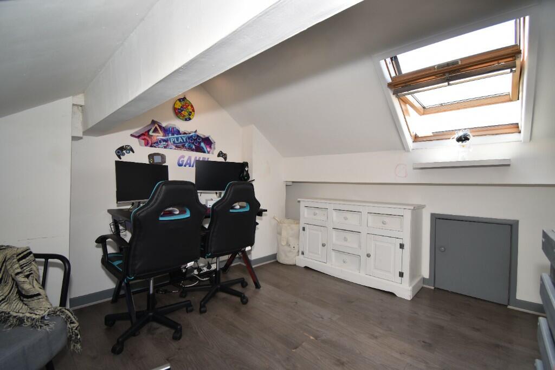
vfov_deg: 77.3
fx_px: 231
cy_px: 185
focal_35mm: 15
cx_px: 278
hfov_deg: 100.4
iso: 100
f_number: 4.5
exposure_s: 1/60
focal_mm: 10
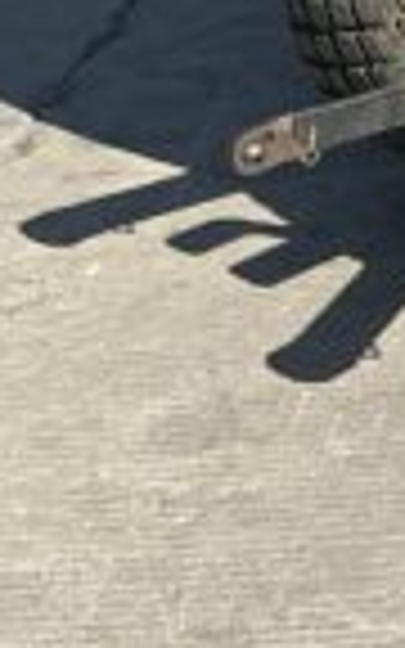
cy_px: -378
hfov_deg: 8.8
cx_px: 1035
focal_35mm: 132
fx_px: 2331
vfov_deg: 14.5
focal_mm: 3
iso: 25
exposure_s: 1/1490
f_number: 1.8
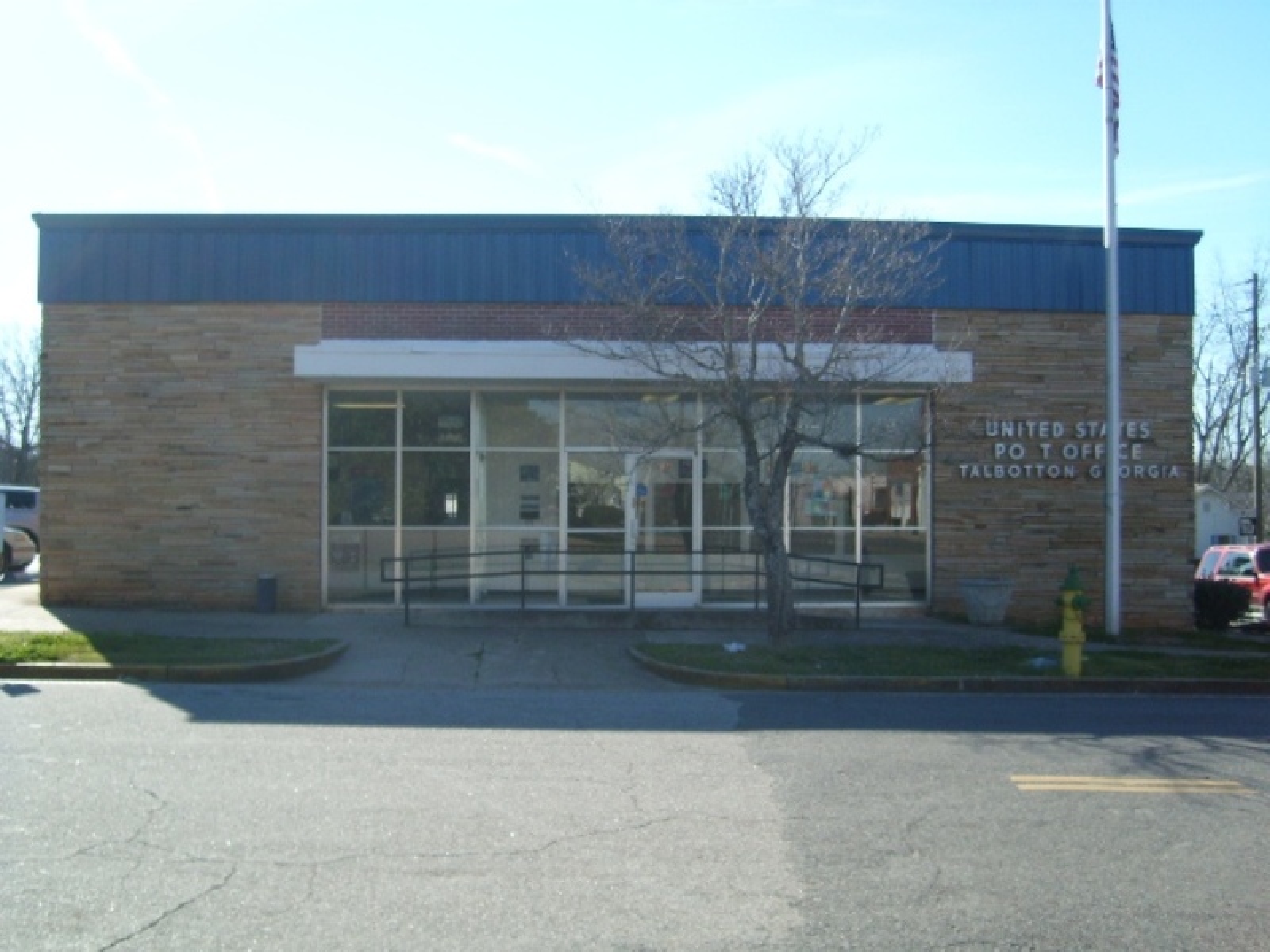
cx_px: 635
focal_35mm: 35
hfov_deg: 52.6
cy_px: 476
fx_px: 1284
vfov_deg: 40.7
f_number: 7.1
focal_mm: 5.8
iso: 50
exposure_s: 1/148
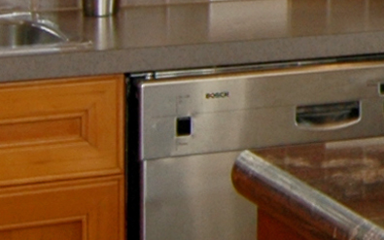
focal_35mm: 163
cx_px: 793
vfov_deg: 7.9
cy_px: -141
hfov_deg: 11.4
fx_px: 1706
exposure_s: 1/100
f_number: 5
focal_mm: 14
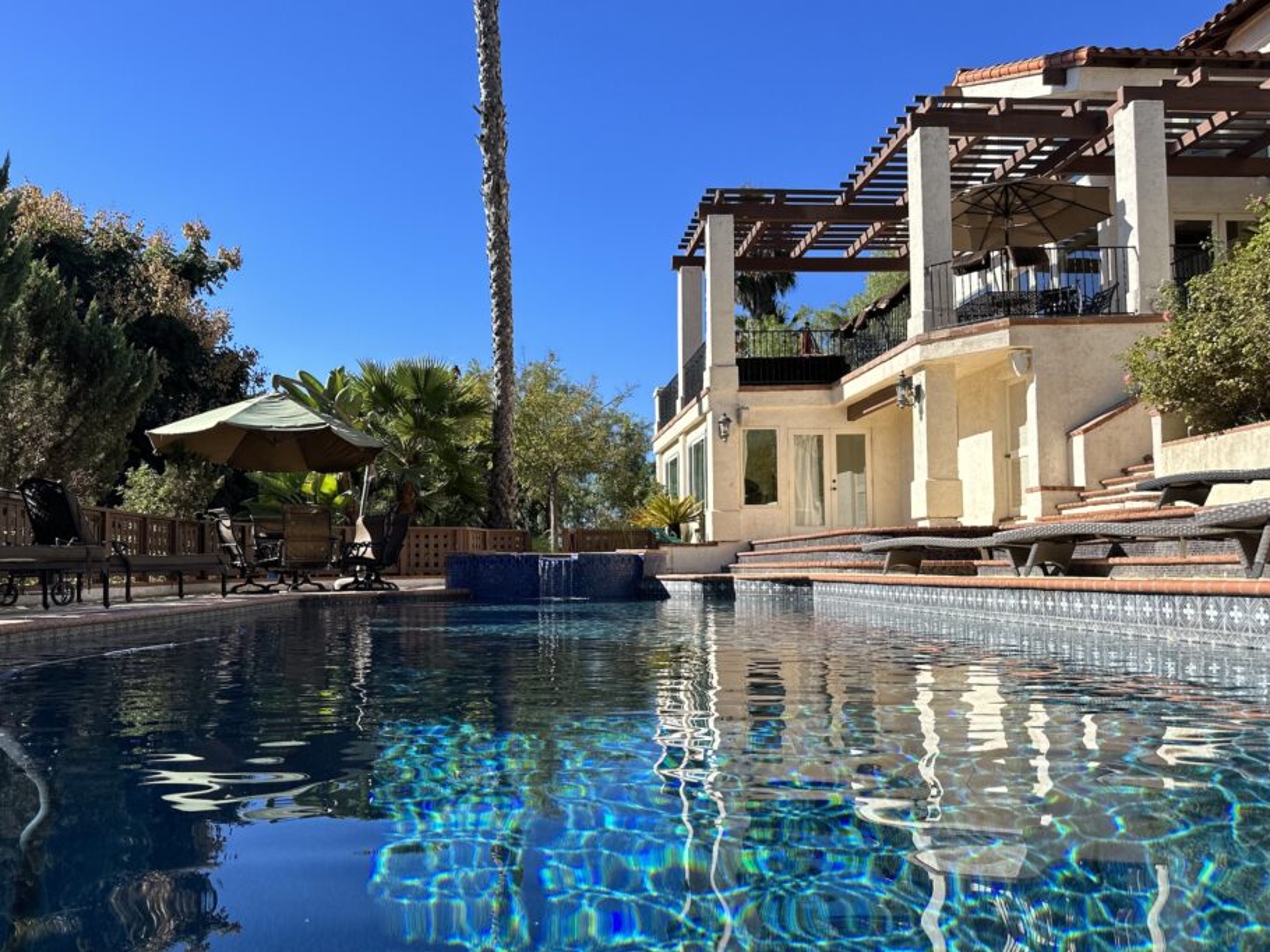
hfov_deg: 65.2
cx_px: 581
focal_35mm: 27
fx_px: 991
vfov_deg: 51.4
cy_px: 502
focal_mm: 6.86
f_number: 1.78
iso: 80
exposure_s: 1/3247
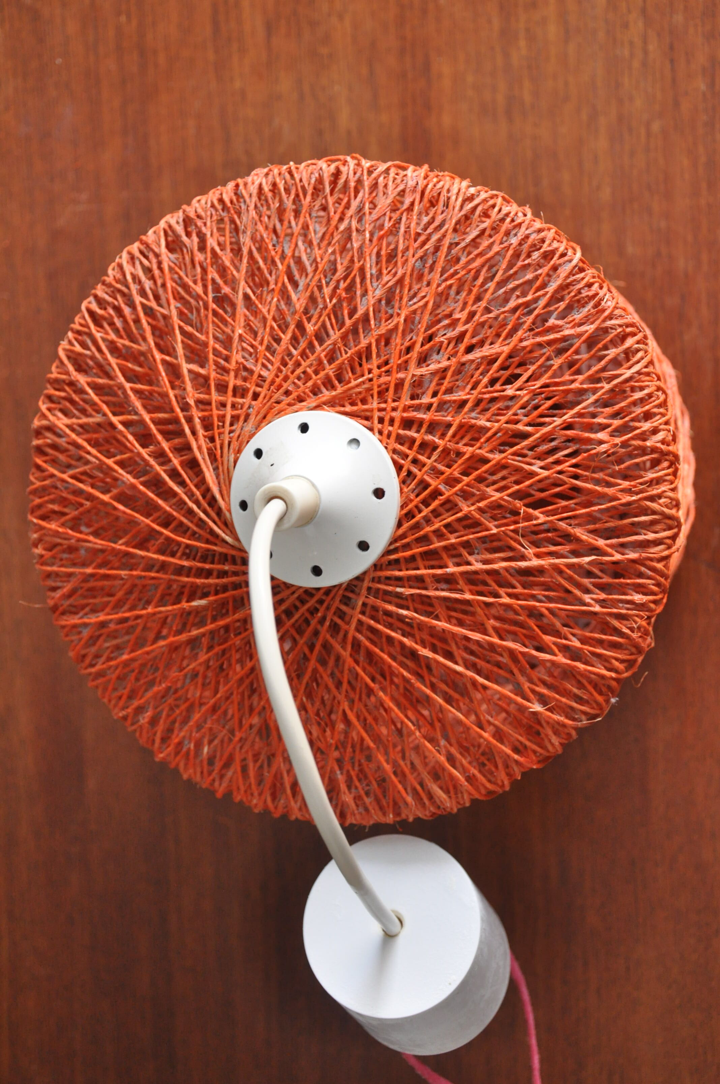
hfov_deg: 28.0
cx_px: 360
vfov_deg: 41.2
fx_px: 1444
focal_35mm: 48
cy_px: 542
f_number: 4.2
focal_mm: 32
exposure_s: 1/30
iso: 1000
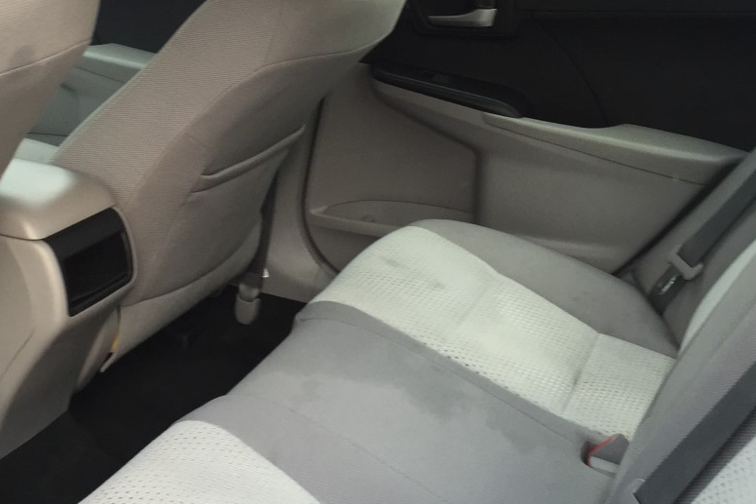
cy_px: 55
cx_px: 264
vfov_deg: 23.6
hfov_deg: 35.4
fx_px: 1176
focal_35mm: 56
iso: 40
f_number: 2.2
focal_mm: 4.15
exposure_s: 1/120
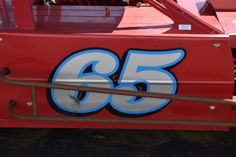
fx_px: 443
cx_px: 118
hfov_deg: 29.9
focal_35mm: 68
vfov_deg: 20.2
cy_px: 78
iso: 100
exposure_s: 1/200
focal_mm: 45
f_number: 9
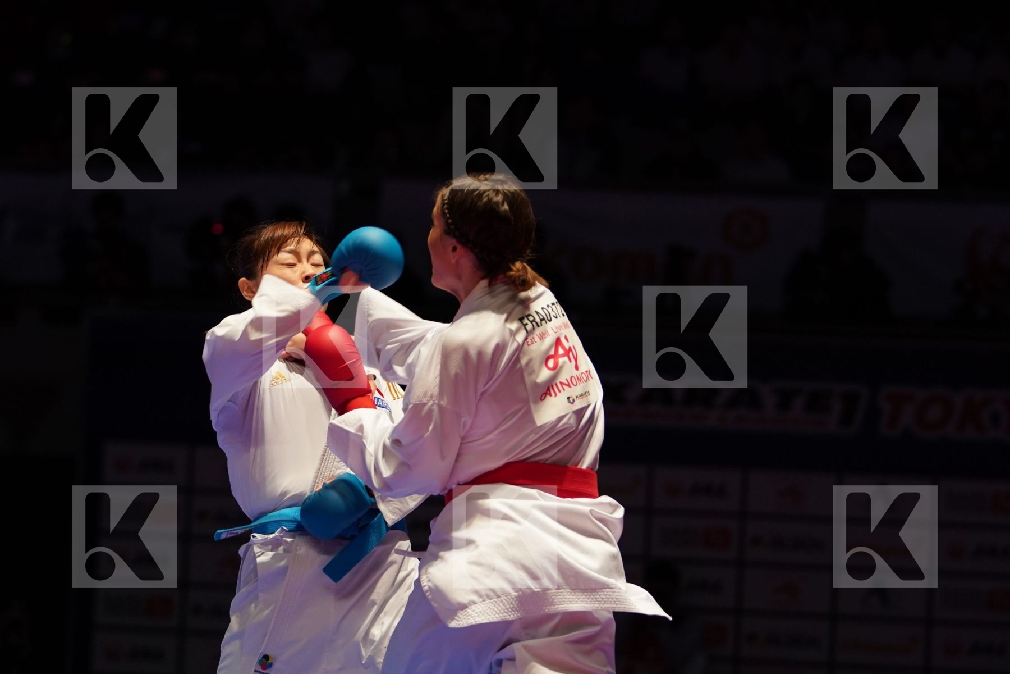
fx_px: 4489
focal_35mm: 160
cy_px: 337
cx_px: 505
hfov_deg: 12.8
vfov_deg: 8.6
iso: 1250
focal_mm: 107
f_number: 2.8
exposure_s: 1/1000
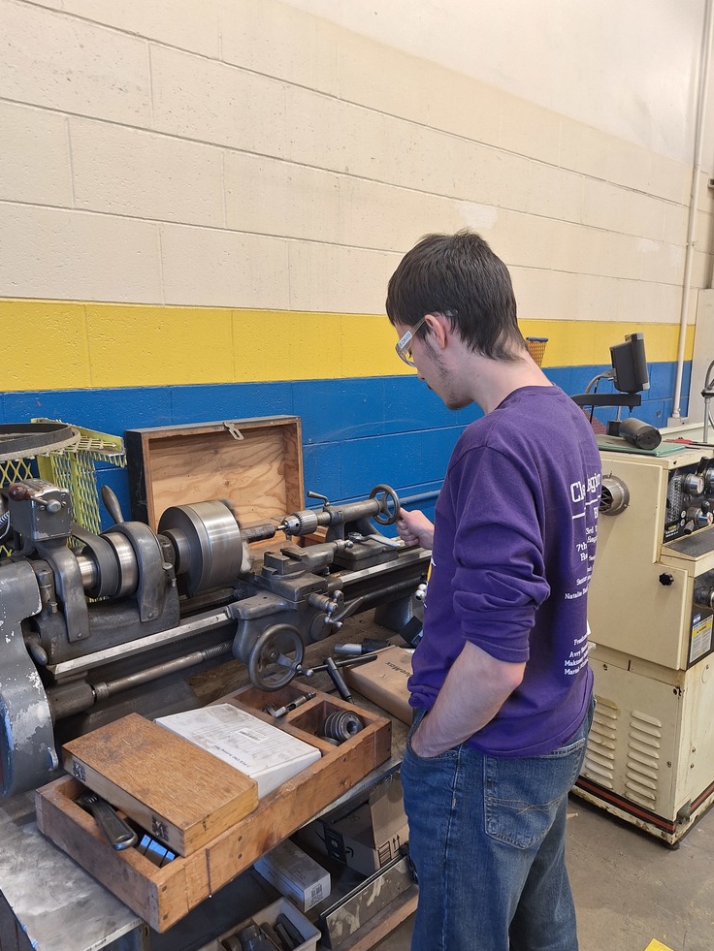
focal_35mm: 24
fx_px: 660
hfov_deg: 56.8
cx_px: 354
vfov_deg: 71.6
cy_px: 473
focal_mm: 5.54
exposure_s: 1/60
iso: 64
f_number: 1.8
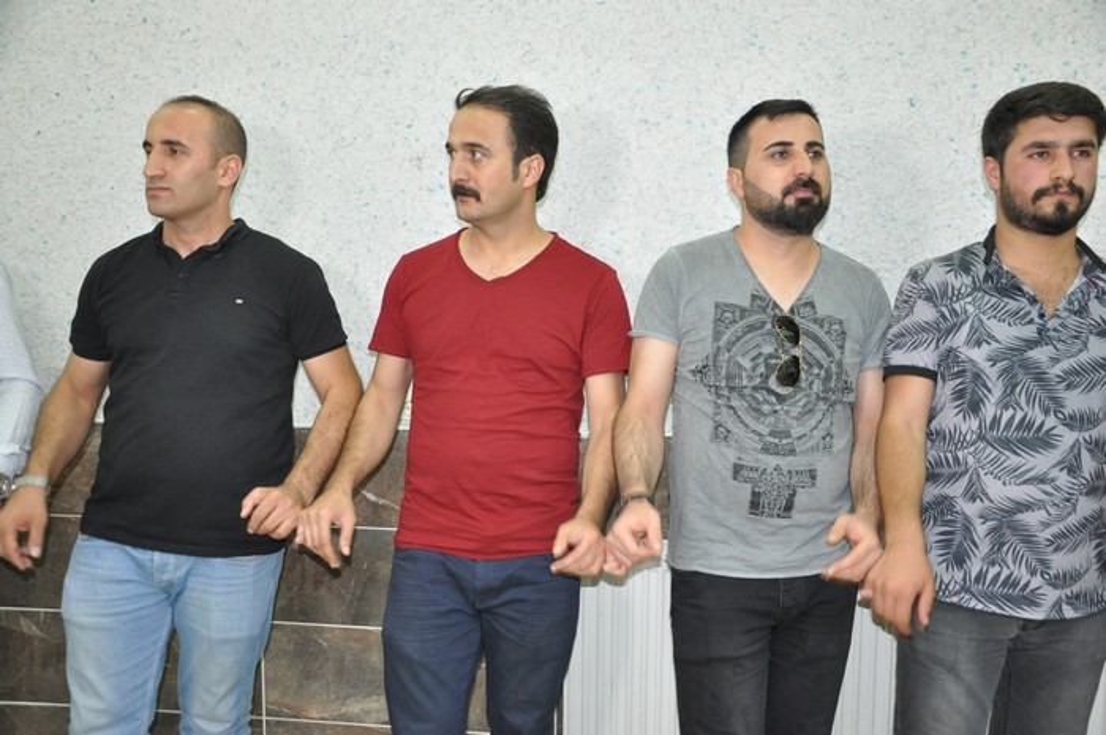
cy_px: 368
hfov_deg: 53.2
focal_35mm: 36
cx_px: 553
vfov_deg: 36.8
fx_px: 1105
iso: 1250
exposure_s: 1/60
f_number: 4.5
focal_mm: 24
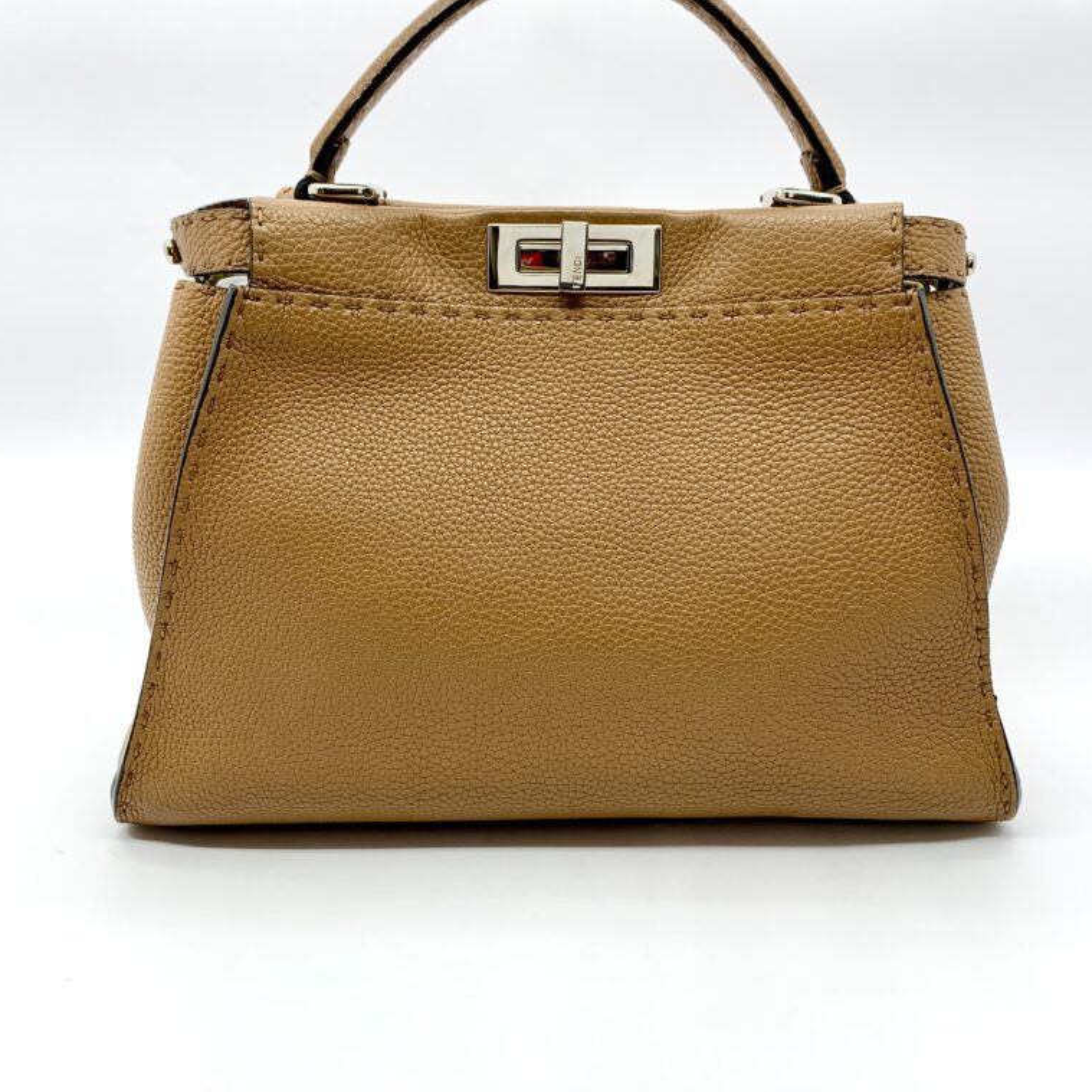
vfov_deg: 52.4
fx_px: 1106
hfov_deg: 52.5
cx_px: 545
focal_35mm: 31
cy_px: 482
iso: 25
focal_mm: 4.25
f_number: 1.8
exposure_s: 1/100
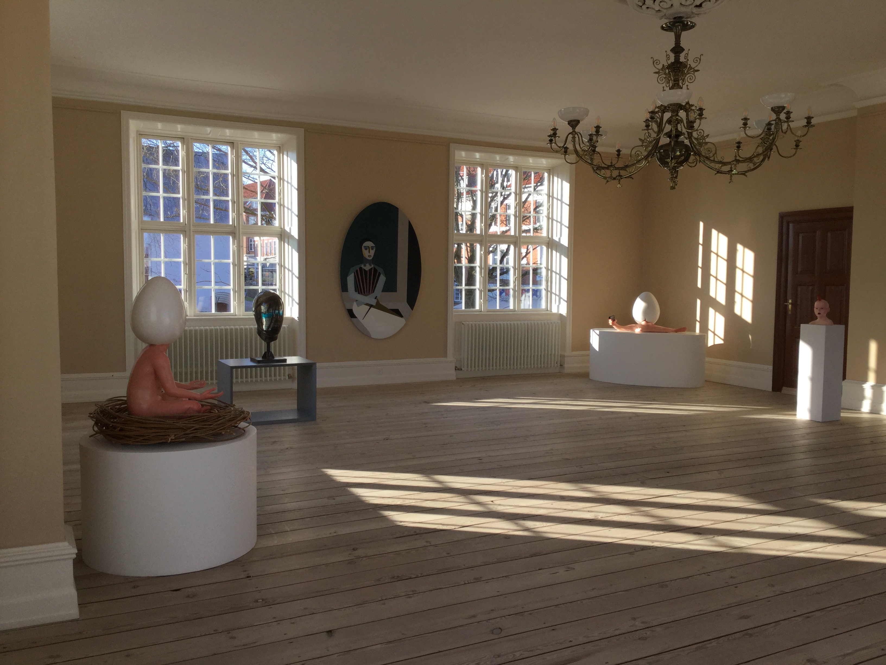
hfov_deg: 58.4
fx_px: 793
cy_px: 332
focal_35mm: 31
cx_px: 443
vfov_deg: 45.4
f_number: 2.4
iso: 25
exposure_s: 1/242
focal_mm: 3.3
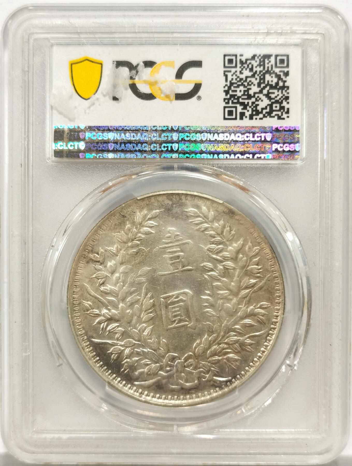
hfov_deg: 27.1
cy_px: 233
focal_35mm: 54
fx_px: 729
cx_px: 176
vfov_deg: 35.5
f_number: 16
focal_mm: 5.56
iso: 125
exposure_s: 1/100
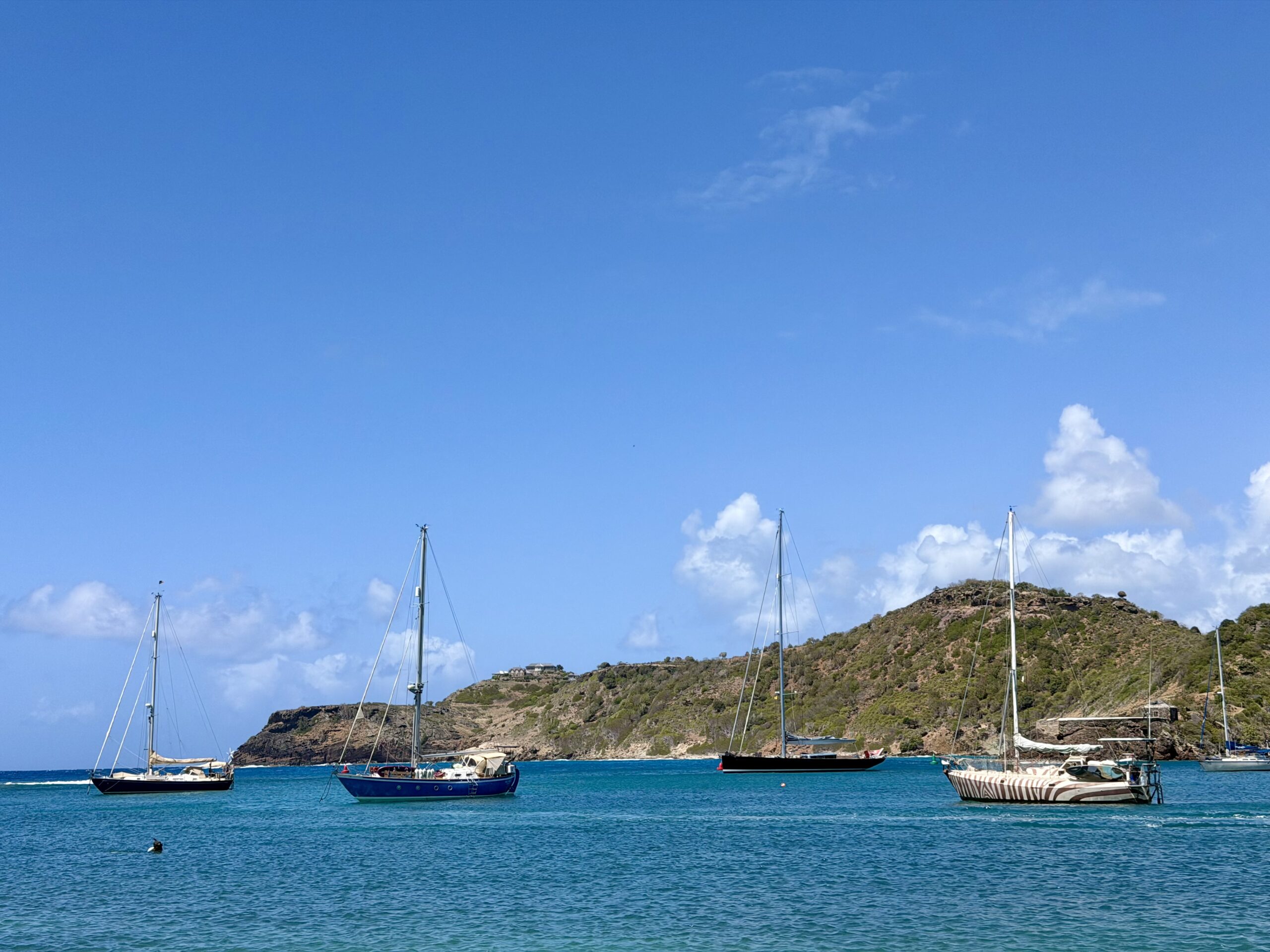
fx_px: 1761
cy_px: 476
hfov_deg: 39.7
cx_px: 635
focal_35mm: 48
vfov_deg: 30.3
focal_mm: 6.76
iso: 64
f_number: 1.78
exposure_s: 1/7874
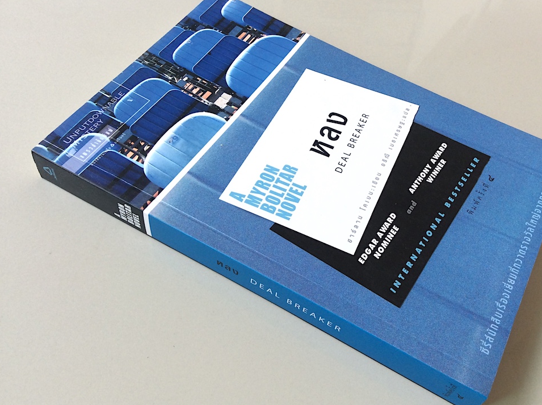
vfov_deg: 37.6
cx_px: 314
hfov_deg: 48.9
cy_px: 206
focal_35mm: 38
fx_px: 594
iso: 32
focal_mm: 3.3
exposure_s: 1/127
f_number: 2.4
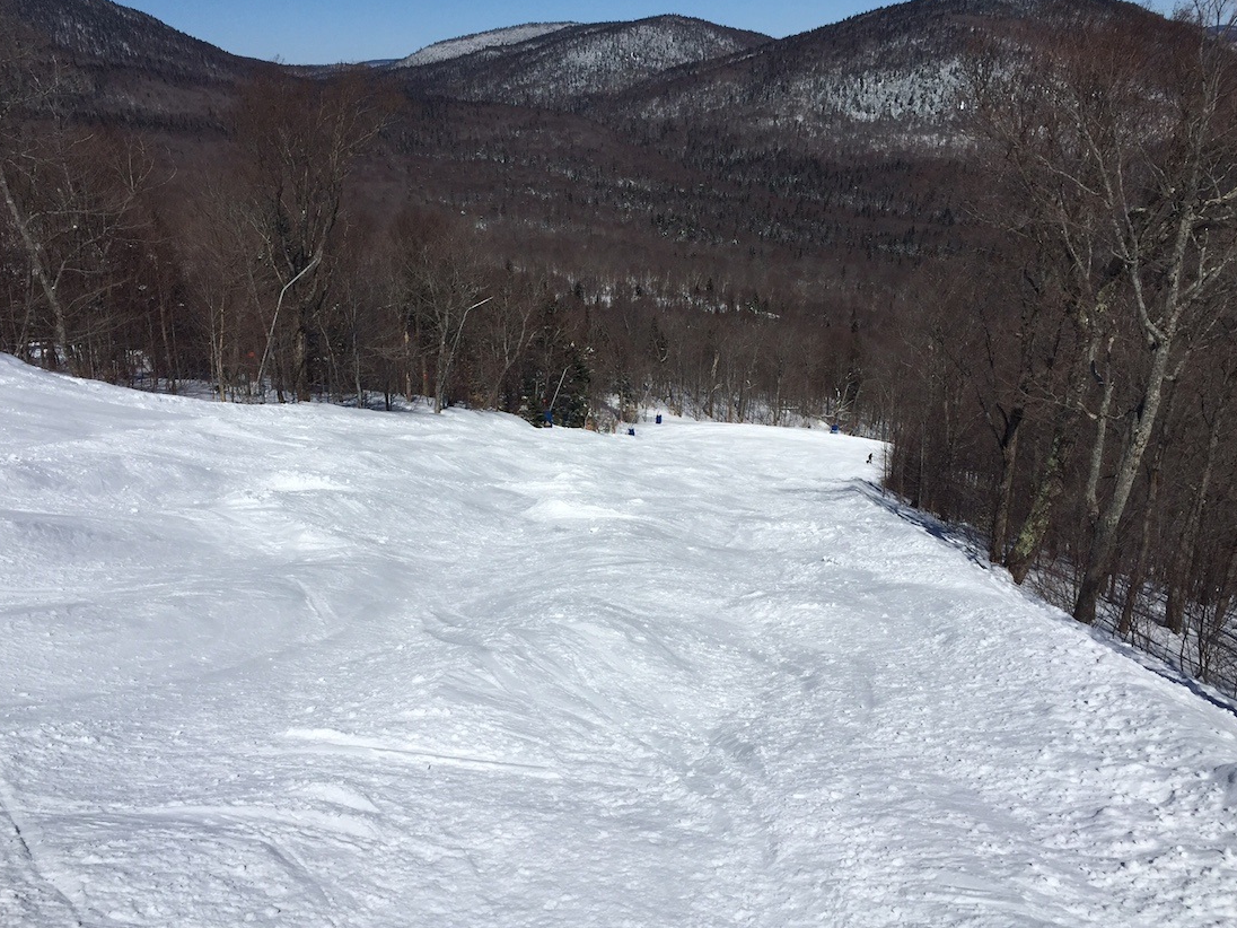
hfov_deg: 60.0
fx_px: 1072
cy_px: 470
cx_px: 609
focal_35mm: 30
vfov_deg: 46.8
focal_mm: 4.15
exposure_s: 1/7937
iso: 32
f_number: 2.2
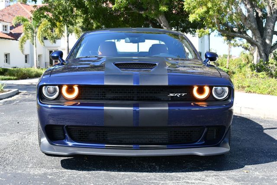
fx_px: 462
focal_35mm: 60
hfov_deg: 33.4
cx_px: 138
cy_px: 92
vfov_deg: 22.7
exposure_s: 1/250
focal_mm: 30
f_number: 5.6
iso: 200
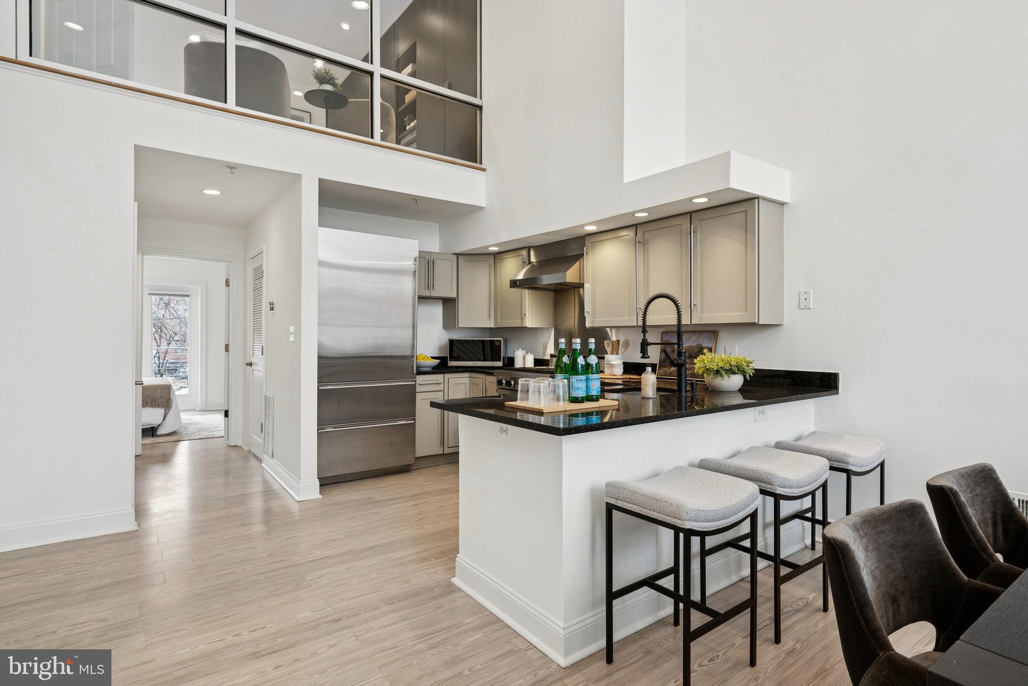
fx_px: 514
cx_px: 514
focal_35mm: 18
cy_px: 343
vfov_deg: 67.4
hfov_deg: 90.0
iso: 640
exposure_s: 1/40
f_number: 7.1
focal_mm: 18
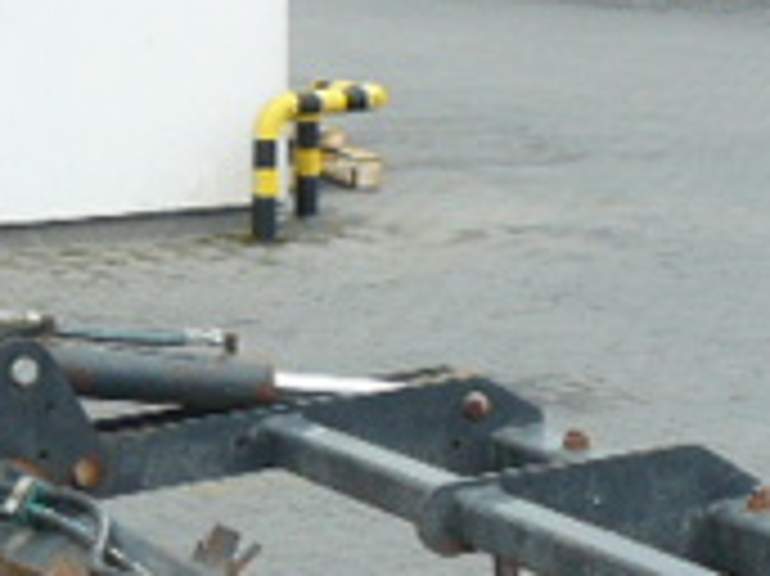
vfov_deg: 10.6
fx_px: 3001
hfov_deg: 14.6
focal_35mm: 135
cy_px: 846
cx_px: 297
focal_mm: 6
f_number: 3.6
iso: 100
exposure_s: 1/125
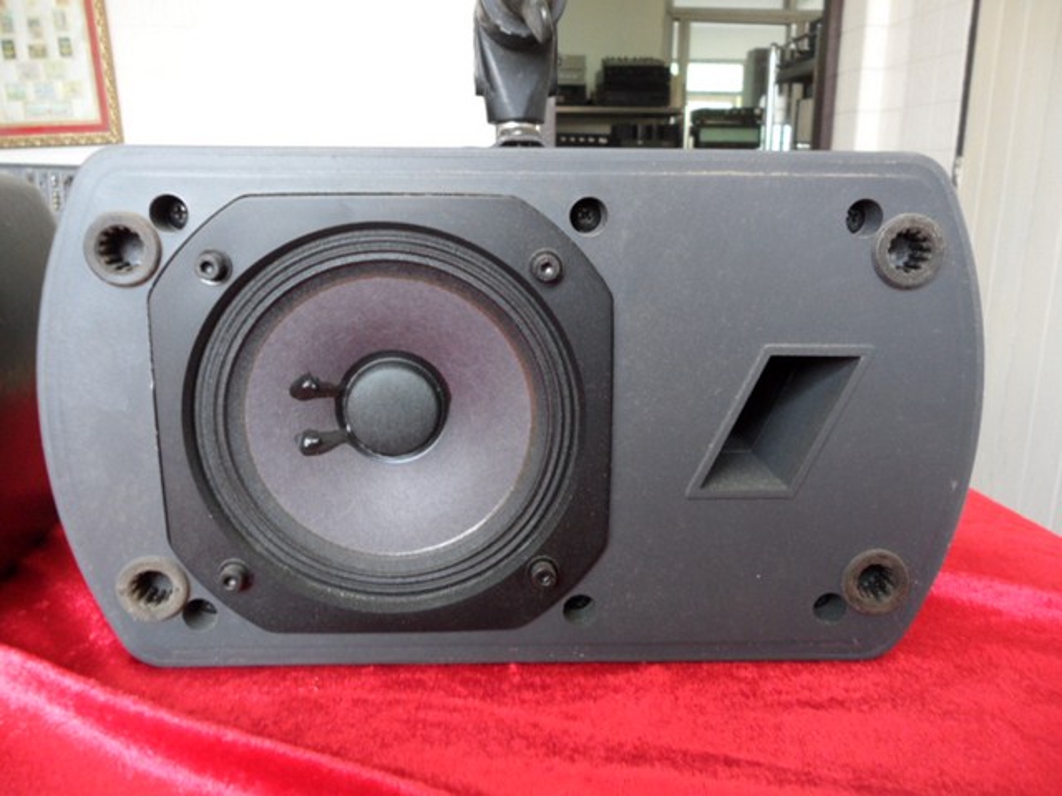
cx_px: 531
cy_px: 398
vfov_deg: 51.4
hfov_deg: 65.3
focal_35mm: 27
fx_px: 828
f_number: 3.5
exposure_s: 1/20
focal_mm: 4.9
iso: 200
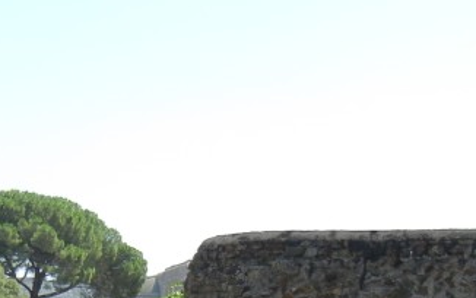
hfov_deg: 20.6
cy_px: 497
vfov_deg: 12.2
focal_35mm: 100
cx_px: 107
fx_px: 1298
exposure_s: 1/605
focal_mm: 5.4
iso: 160
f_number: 3.5
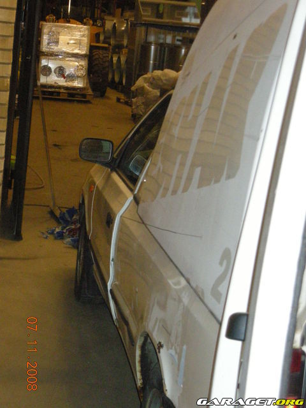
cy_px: 204
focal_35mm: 84
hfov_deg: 17.6
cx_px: 153
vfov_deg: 23.3
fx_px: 990
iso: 555
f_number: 4.1
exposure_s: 1/60
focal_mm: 13.7
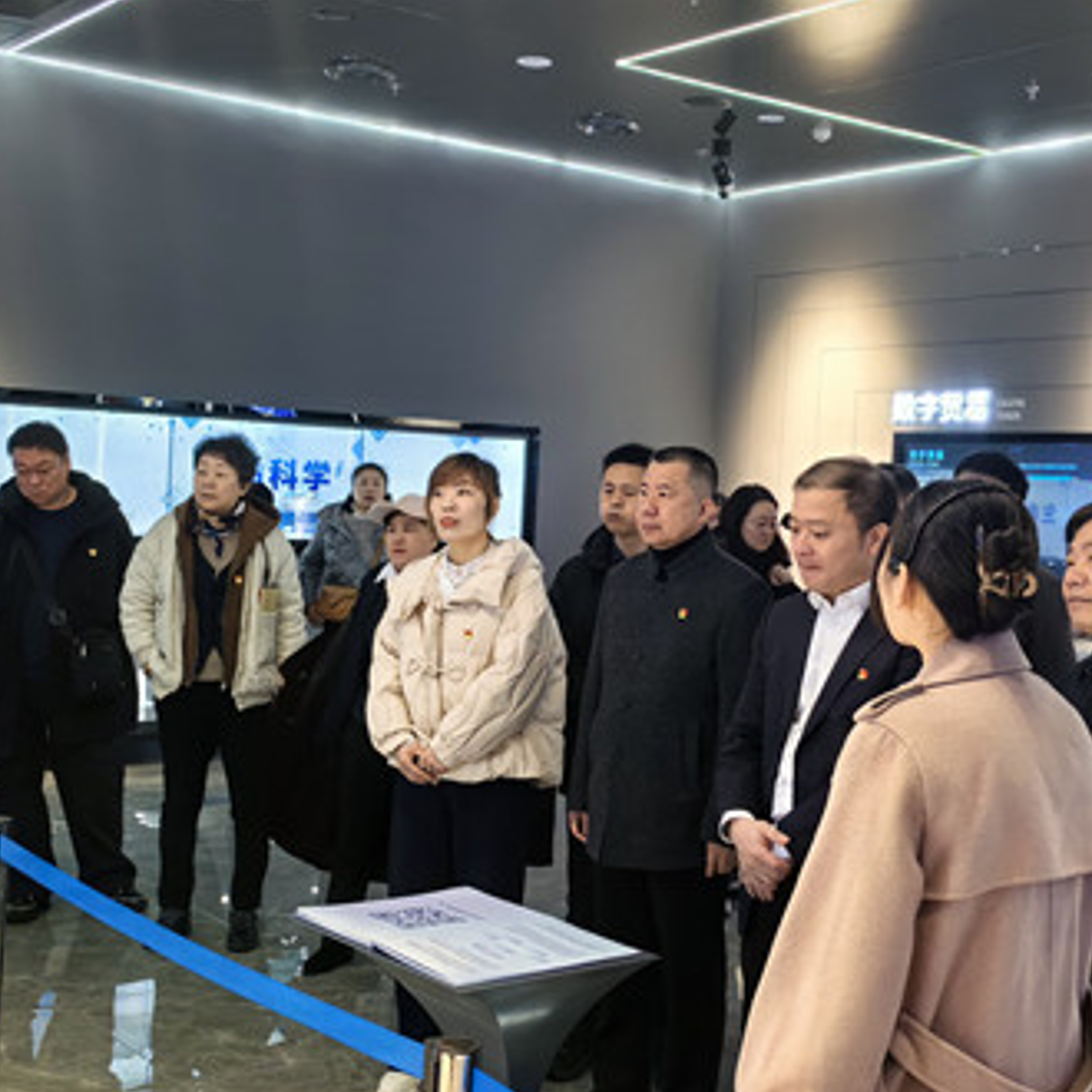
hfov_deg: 36.0
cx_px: 592
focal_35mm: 47
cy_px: 551
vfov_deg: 36.1
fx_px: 1677
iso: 160
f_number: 2
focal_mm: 5.75
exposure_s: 3
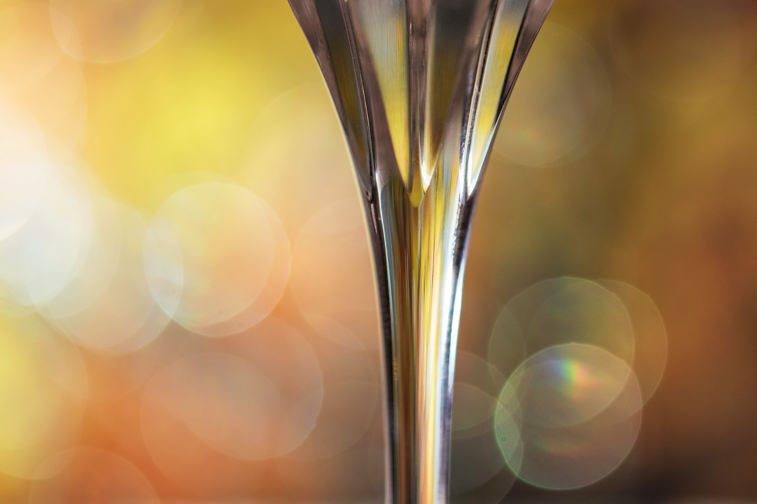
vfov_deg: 8.7
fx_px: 3312
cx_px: 378
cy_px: 252
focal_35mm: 158
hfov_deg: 13.0
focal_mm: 105
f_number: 4
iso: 100
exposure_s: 1/13
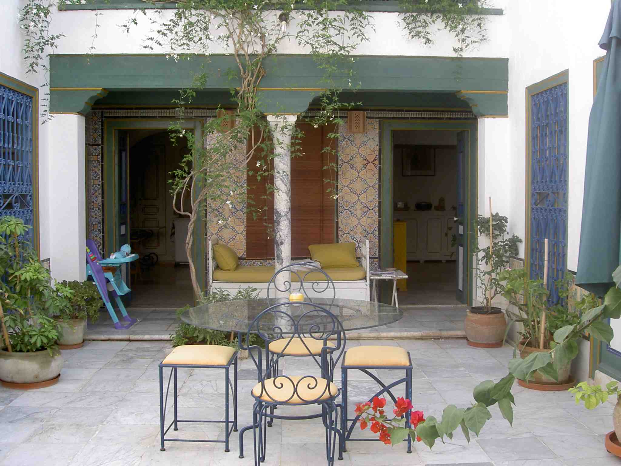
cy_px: 233
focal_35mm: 39
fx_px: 700
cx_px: 310
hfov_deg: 47.9
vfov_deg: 36.8
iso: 100
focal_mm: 8
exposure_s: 1/118
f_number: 4.7
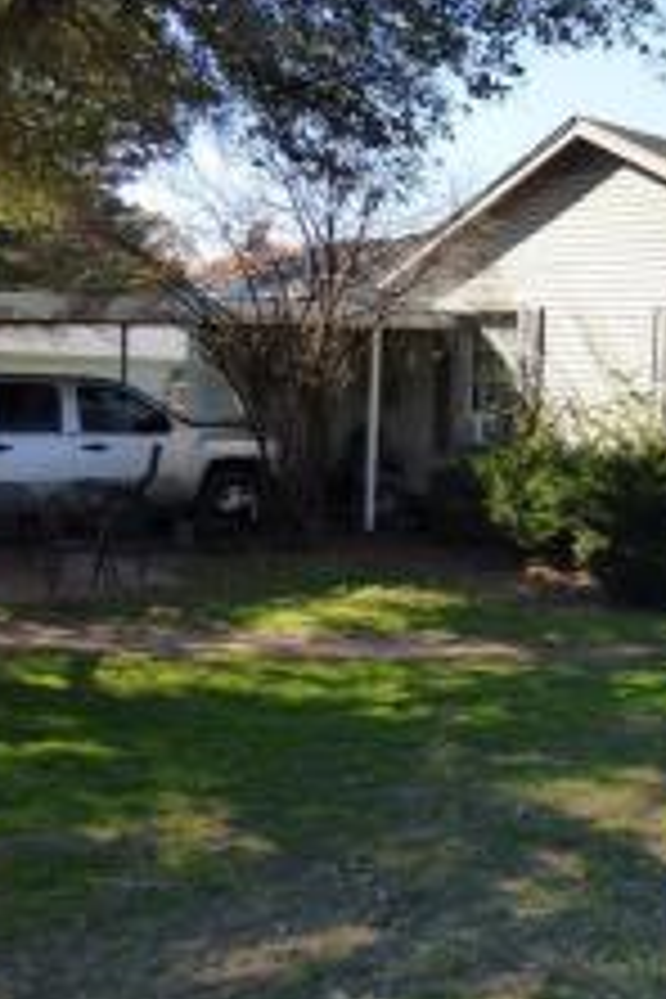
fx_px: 1249
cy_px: 414
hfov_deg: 26.9
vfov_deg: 43.4
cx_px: 770
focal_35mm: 45
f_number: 3
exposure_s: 1/640
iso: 200
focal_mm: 4.25
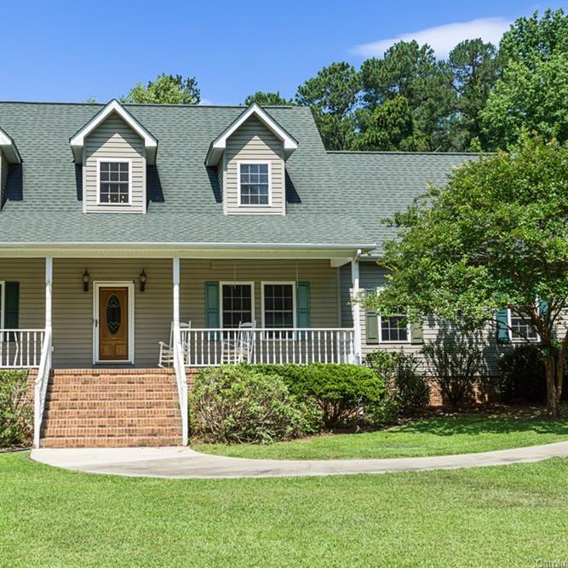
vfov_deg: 39.2
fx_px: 798
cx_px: 192
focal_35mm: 43
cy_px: 281
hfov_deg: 38.7
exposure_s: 1/500
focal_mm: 22
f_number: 11
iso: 360
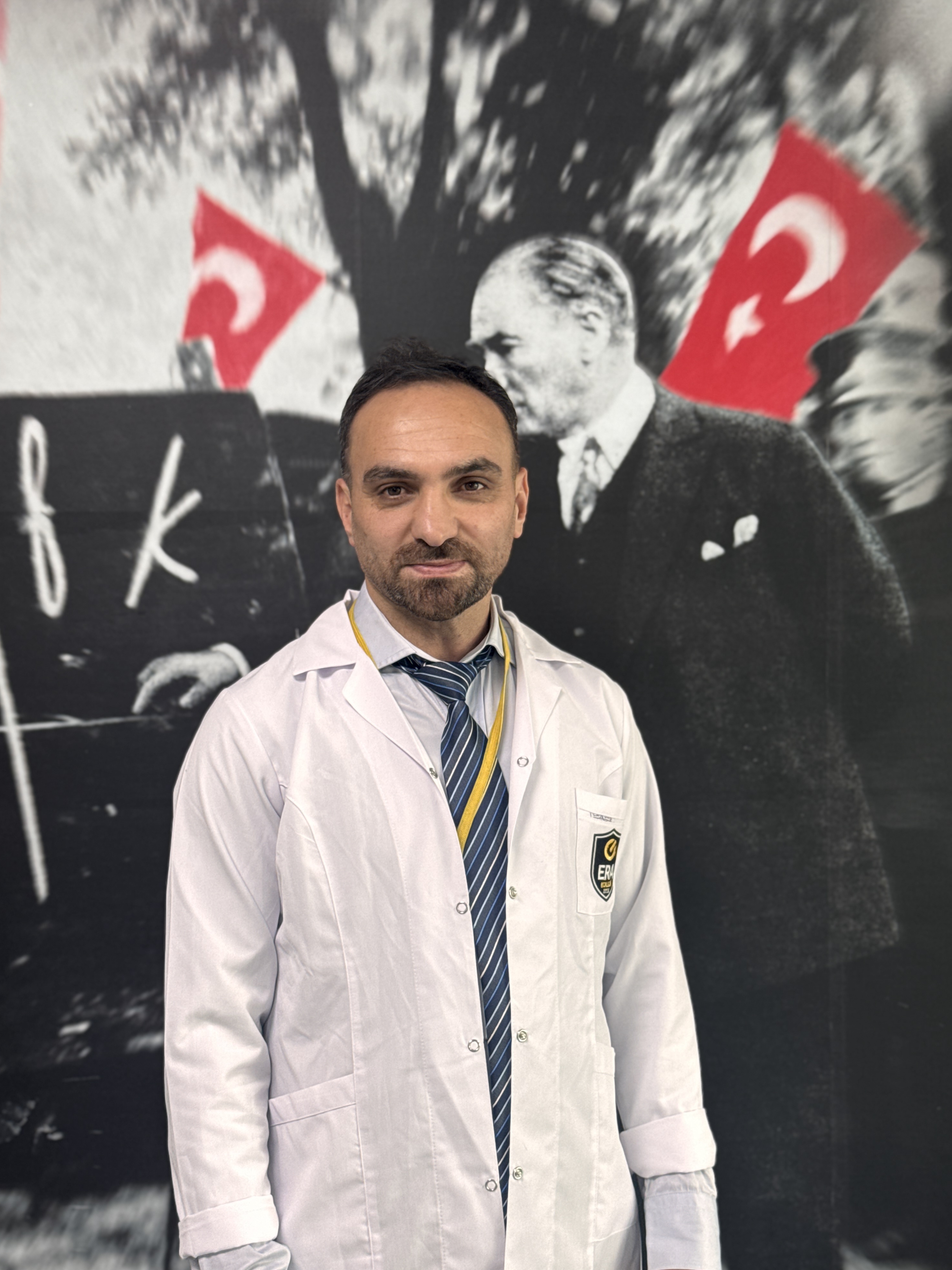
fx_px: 1797
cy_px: 630
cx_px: 472
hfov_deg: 29.7
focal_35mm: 49
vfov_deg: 38.9
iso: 64
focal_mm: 6.76
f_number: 1.78
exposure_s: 1/50
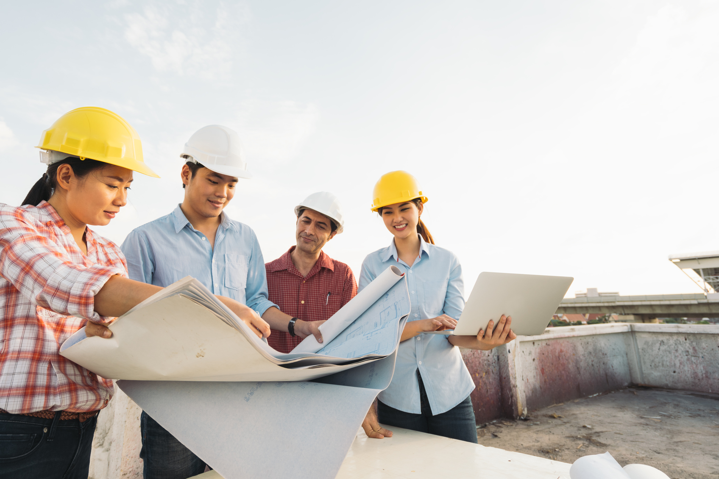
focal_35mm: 20
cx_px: 344
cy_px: 213
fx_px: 399
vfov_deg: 61.8
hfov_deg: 83.9
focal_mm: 16
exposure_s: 1/250
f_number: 4
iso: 100
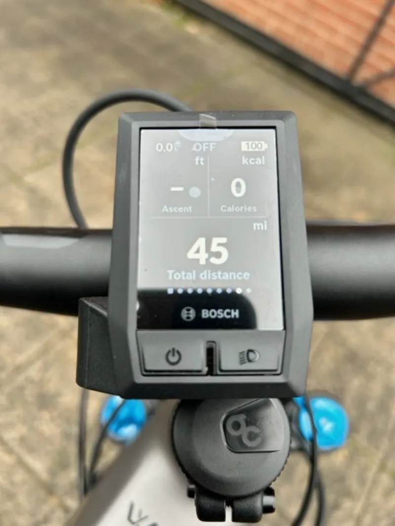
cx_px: 198
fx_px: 395
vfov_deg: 67.3
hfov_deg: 53.1
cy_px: 263
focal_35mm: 26
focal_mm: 5.7
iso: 40
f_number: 1.5
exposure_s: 1/90
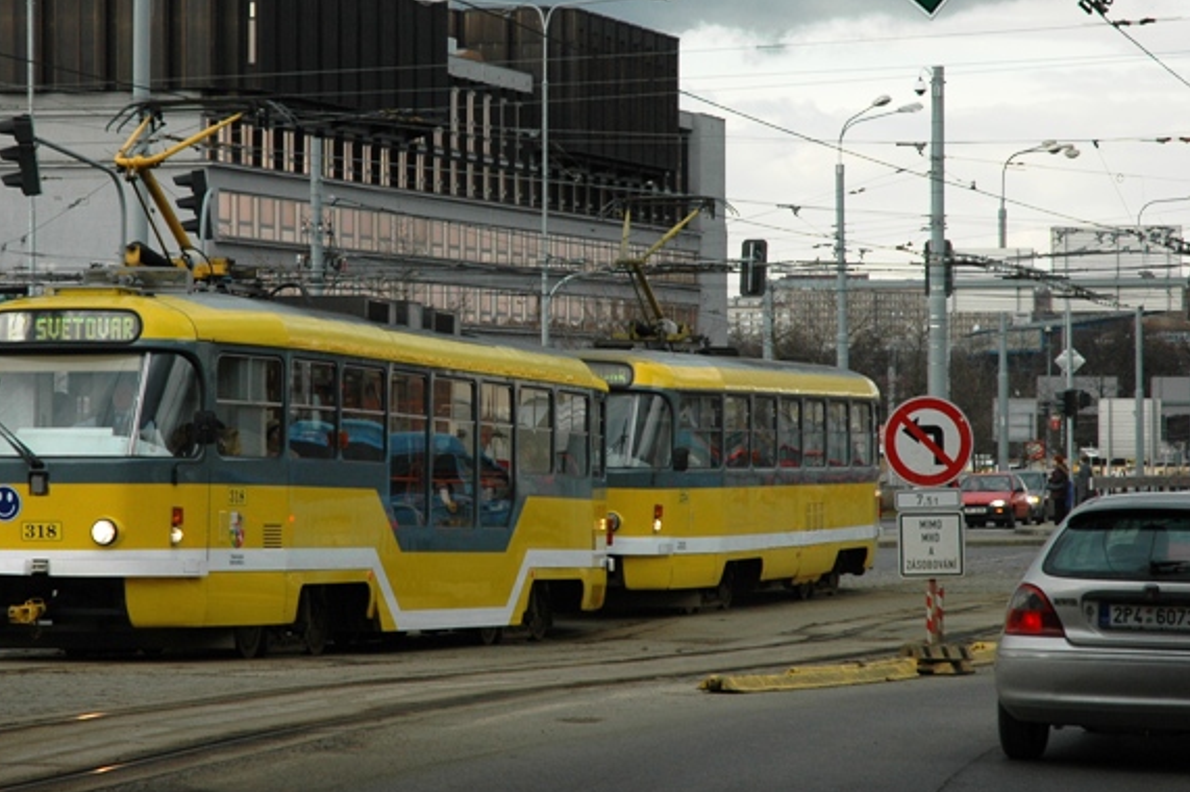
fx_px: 4856
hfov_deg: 14.0
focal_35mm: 147
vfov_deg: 9.3
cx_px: 473
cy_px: 308
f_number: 5.6
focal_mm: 70
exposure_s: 1/320
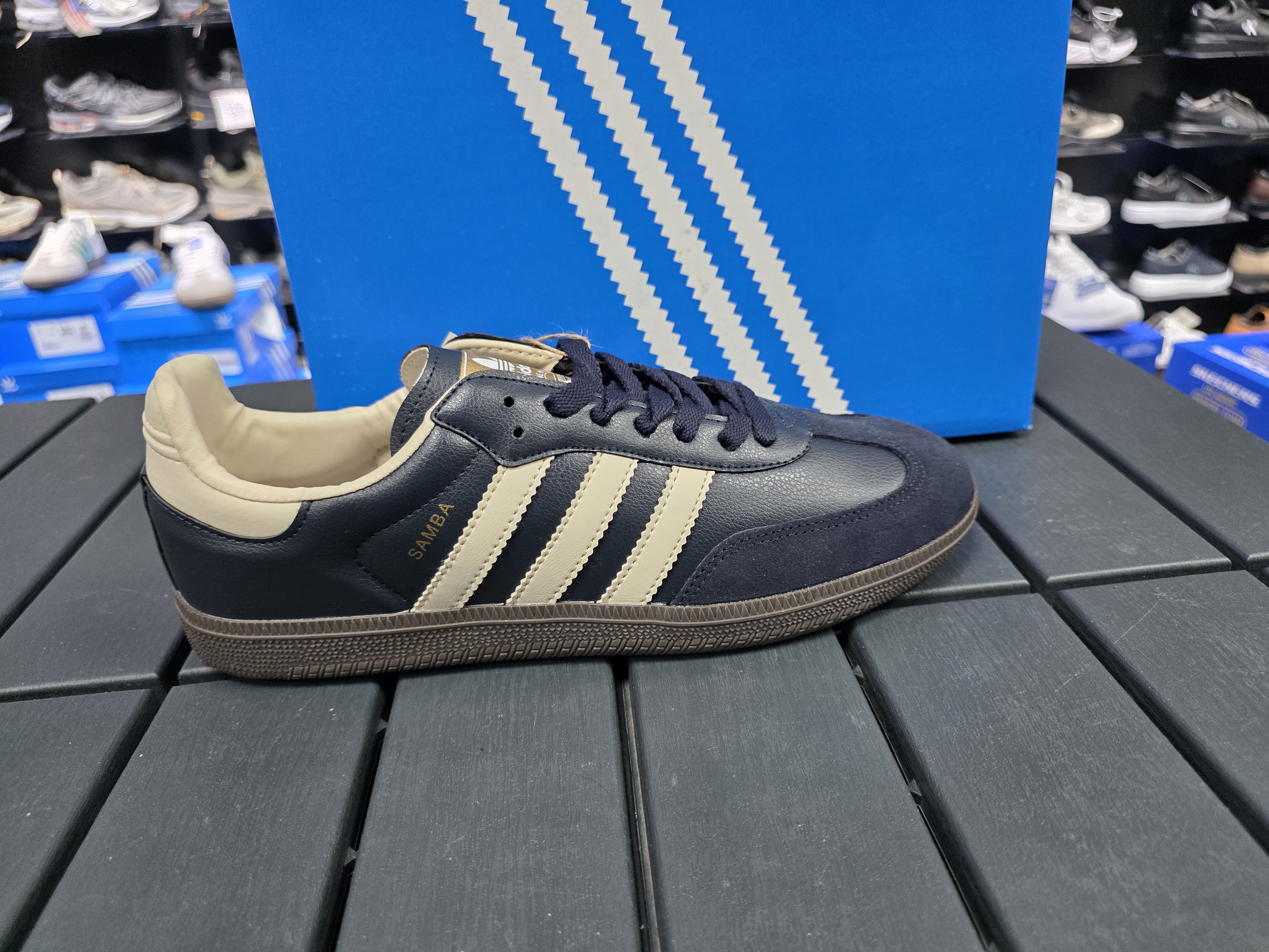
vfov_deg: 58.9
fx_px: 843
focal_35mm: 23
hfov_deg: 73.9
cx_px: 634
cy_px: 476
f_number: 1.7
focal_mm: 6.3
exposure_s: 1/100
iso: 200
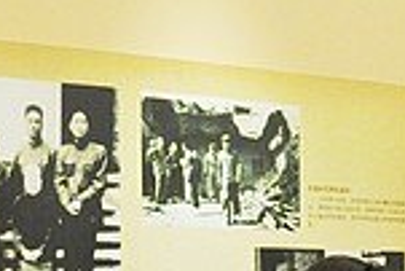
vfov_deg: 12.3
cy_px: 398
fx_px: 1205
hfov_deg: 18.8
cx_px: 40
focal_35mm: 107
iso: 1000
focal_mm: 18
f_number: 3.5
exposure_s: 1/20
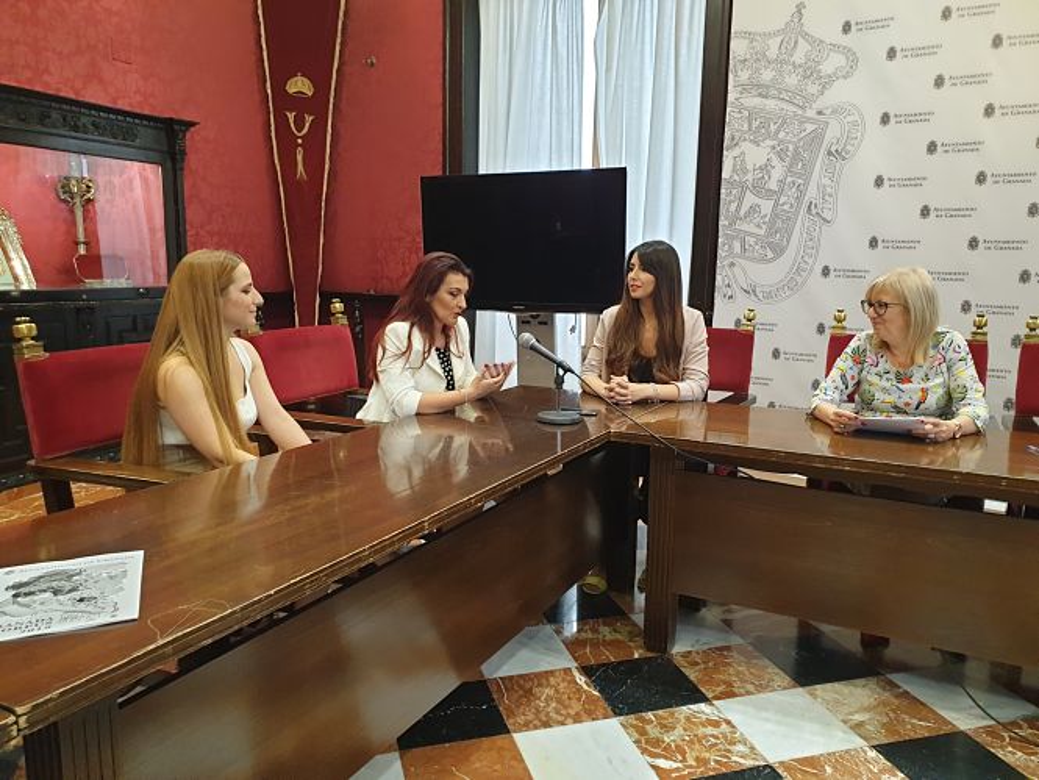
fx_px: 781
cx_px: 520
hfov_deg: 67.3
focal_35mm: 26
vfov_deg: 53.1
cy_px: 390
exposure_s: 1/50
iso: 320
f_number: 2.4
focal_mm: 4.3
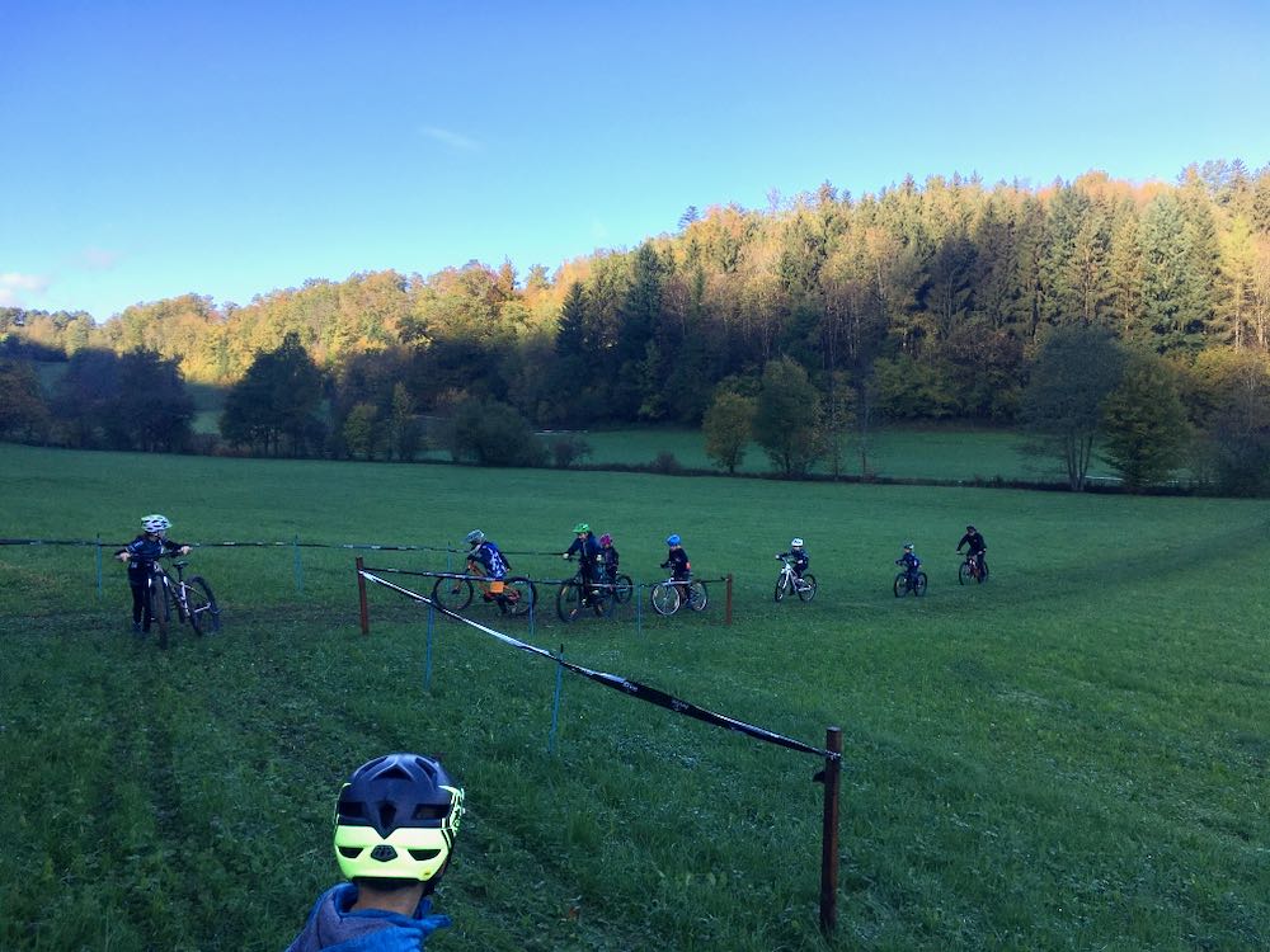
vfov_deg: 48.2
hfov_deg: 61.7
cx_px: 635
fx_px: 1064
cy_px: 476
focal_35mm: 29
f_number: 2.2
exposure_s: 1/651
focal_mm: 4.15
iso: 25
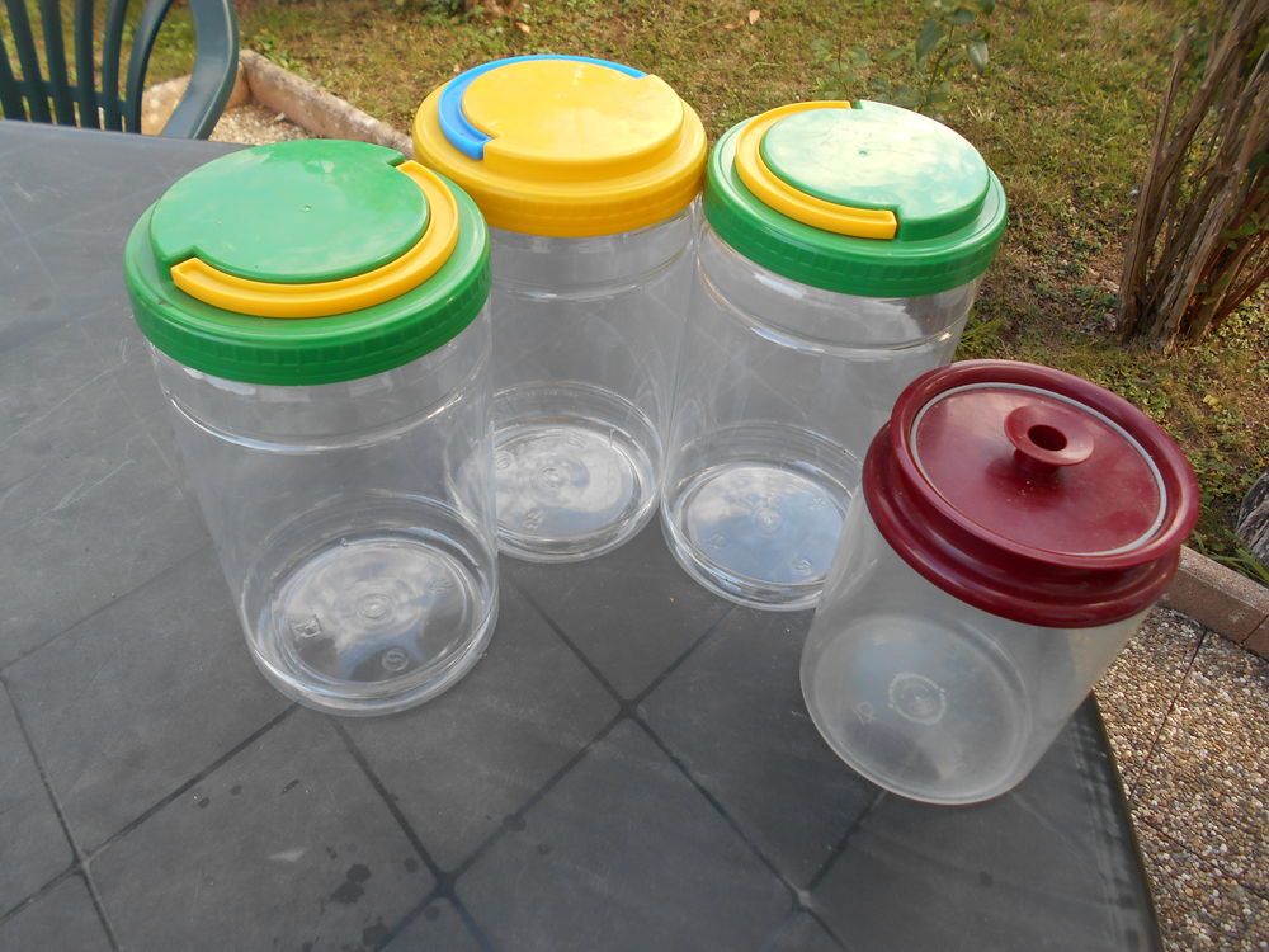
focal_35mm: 26
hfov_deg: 67.3
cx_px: 634
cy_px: 476
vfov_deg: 53.1
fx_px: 953
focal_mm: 4.6
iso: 80
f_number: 3.2
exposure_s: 1/80
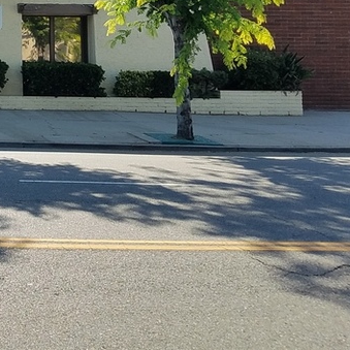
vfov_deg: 25.0
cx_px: -70
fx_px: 744
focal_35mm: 65
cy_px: -18
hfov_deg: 24.1
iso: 50
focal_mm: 4.2
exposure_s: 1/2064
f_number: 1.7
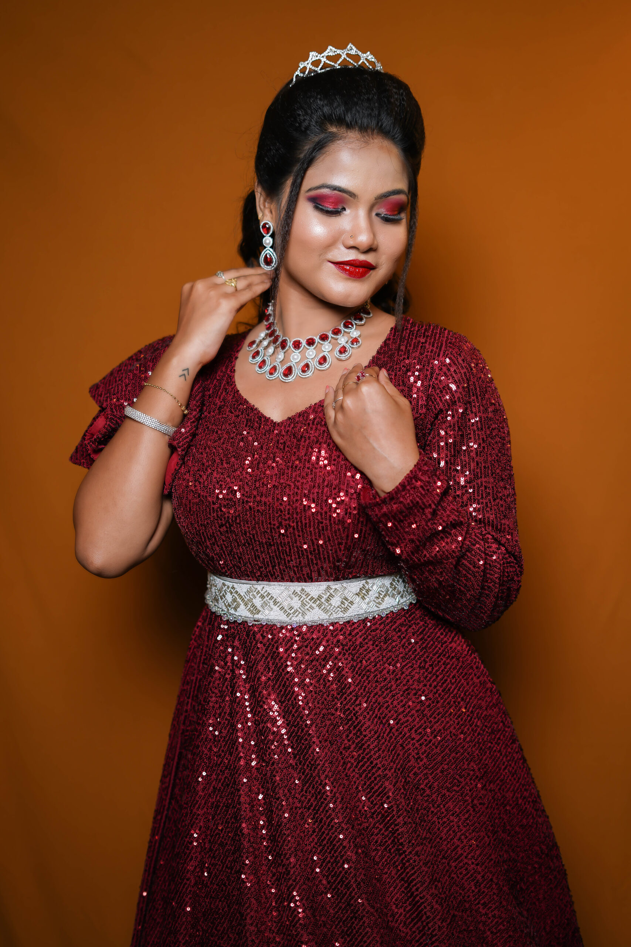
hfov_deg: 27.0
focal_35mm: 50
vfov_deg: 39.6
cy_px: 474
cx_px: 316
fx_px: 1314
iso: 64
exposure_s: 1/250
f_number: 2.2
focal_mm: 50
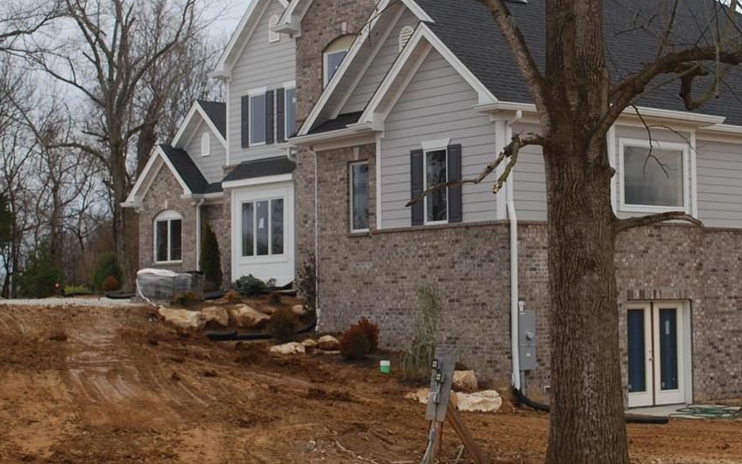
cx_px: 472
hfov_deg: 28.1
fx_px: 1476
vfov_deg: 17.8
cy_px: 186
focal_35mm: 73
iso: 160
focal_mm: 26
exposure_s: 1/125
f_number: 5.6
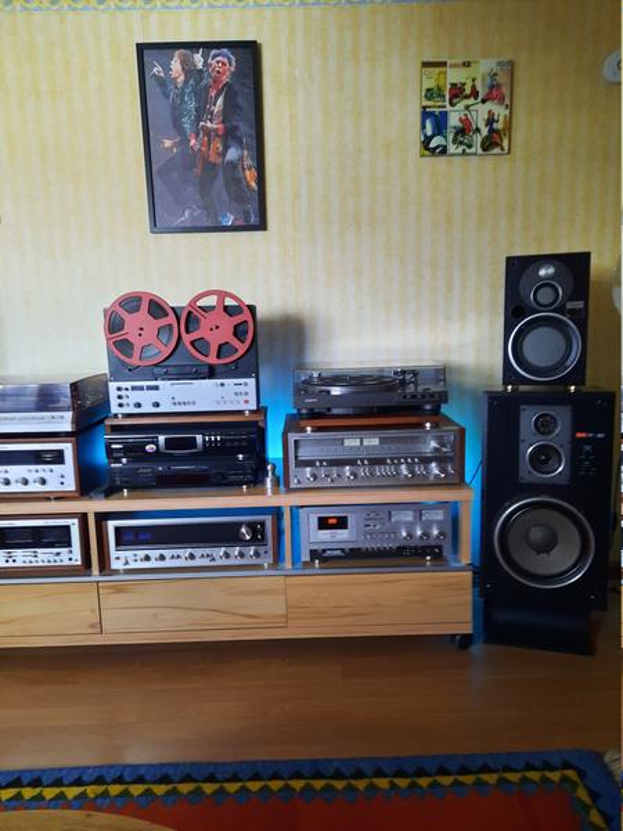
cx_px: 312
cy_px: 416
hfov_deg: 54.9
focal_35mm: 25
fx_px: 600
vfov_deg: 69.4
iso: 320
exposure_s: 1/25
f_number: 2
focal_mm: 4.6
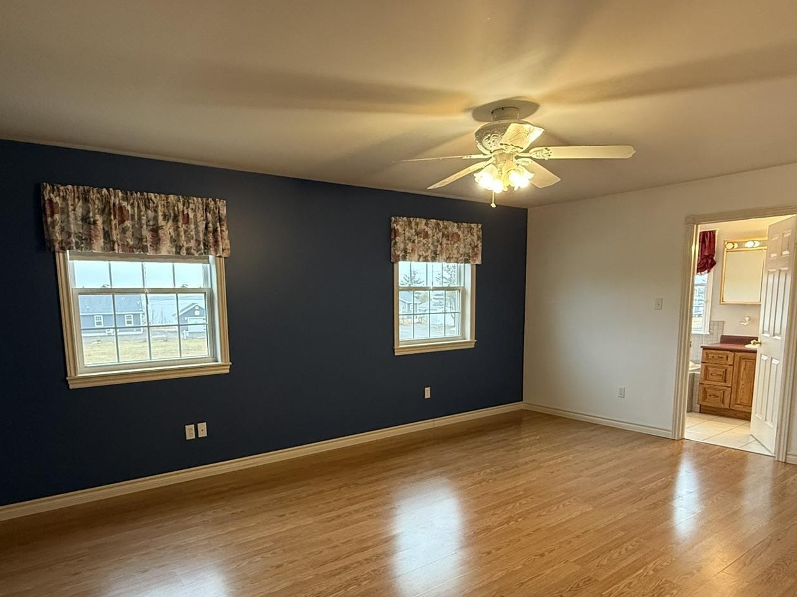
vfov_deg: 58.2
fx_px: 530
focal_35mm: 23
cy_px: 371
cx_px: 371
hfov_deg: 73.8
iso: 400
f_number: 2.2
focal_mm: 2.22
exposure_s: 1/120
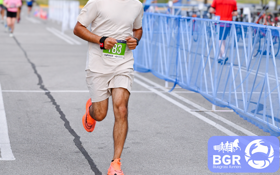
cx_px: 105
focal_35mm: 111
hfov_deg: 18.7
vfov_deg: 11.8
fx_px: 847
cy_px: 57
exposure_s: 1/400
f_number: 5
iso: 1000
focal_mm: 83
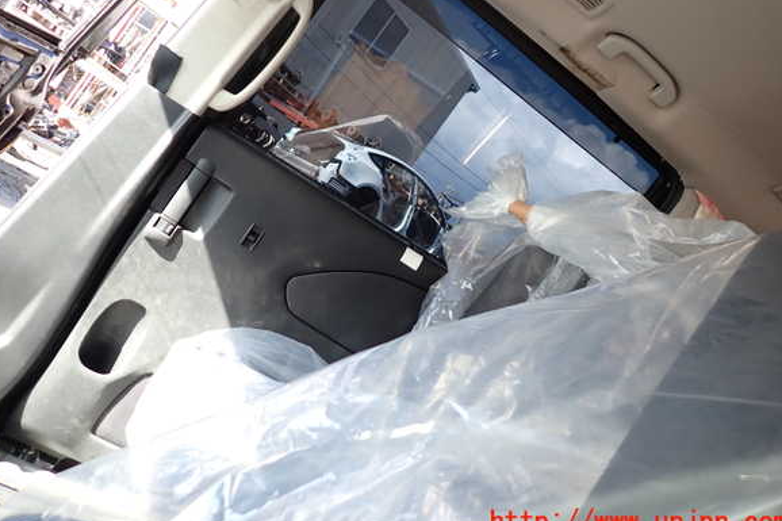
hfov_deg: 67.4
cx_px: 390
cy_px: 235
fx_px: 586
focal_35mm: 27
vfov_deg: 47.8
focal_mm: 4.5
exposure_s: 1/80
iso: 100
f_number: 2
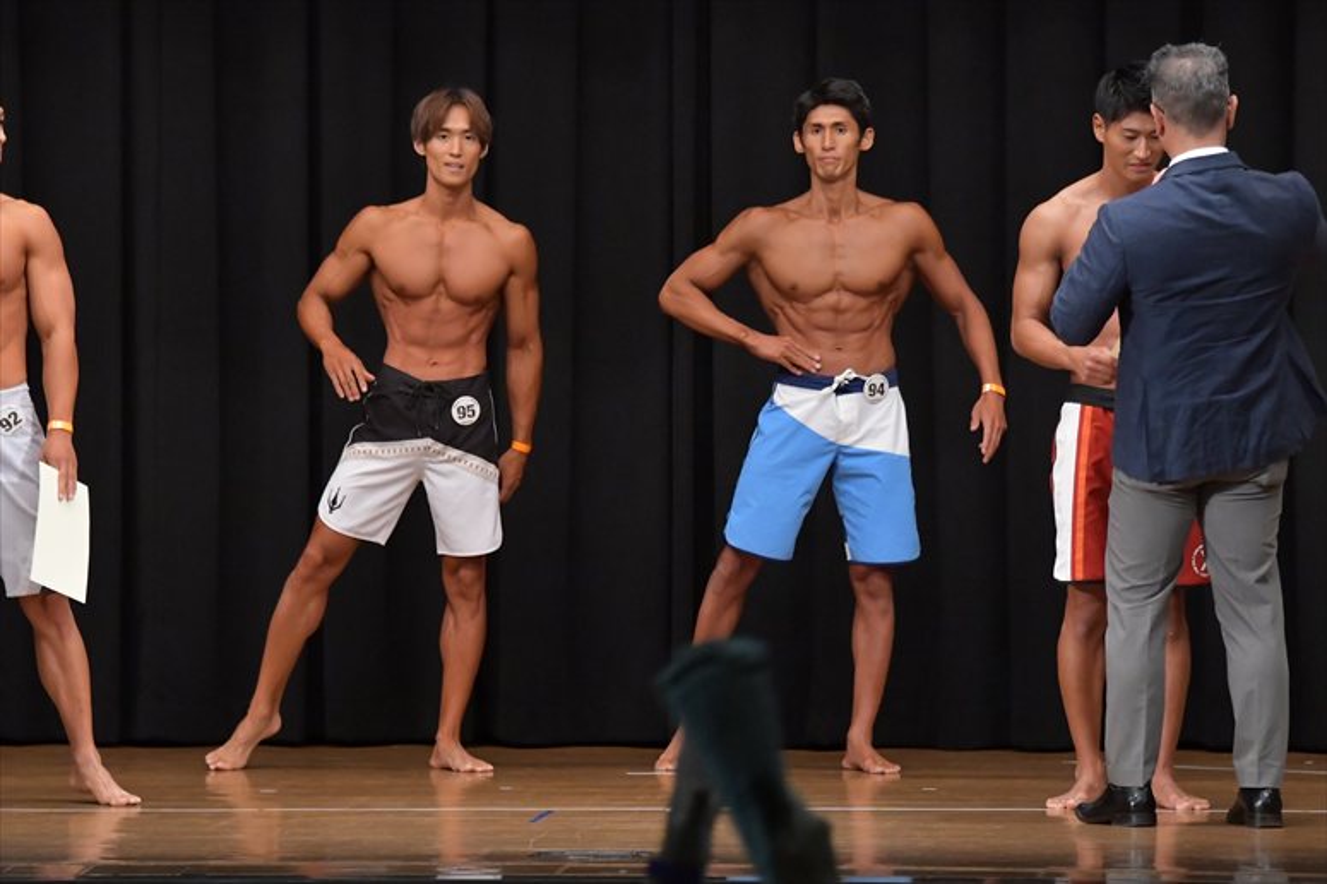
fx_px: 8290
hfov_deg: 9.2
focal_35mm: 225
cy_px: 442
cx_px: 664
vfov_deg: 6.1
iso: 6400
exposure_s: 1/400
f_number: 5.6
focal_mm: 150
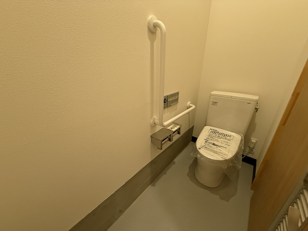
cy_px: 116
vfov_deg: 85.7
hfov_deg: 102.1
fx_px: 125
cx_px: 154
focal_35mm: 14
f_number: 2.2
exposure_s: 1/100
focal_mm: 2.22
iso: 320
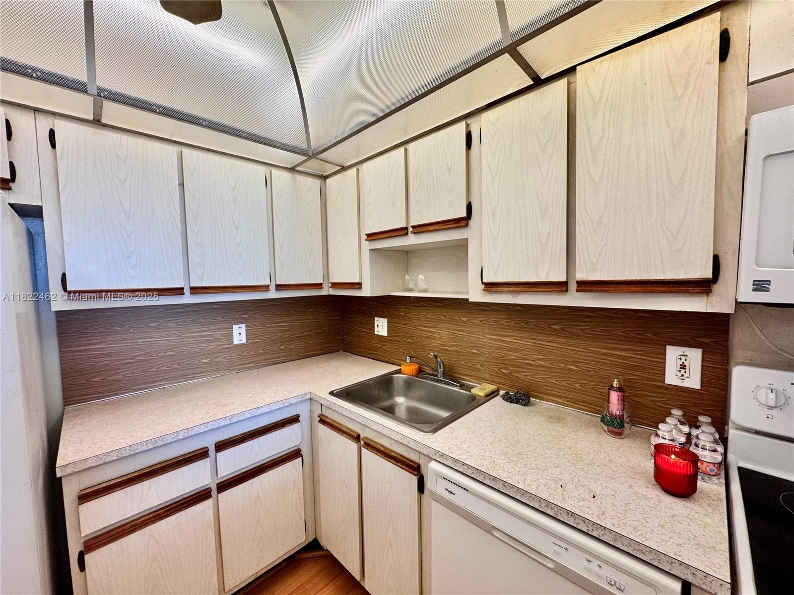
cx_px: 397
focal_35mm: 14
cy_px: 298
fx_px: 321
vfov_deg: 85.7
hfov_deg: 102.1
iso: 125
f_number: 2.2
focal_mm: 2.22
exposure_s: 1/120
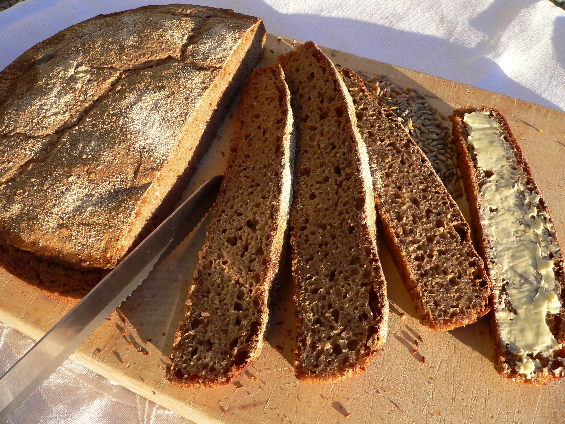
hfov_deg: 51.4
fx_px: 588
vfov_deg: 39.7
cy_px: 212
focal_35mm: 36
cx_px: 282
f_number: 4
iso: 80
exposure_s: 1/200
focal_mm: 6
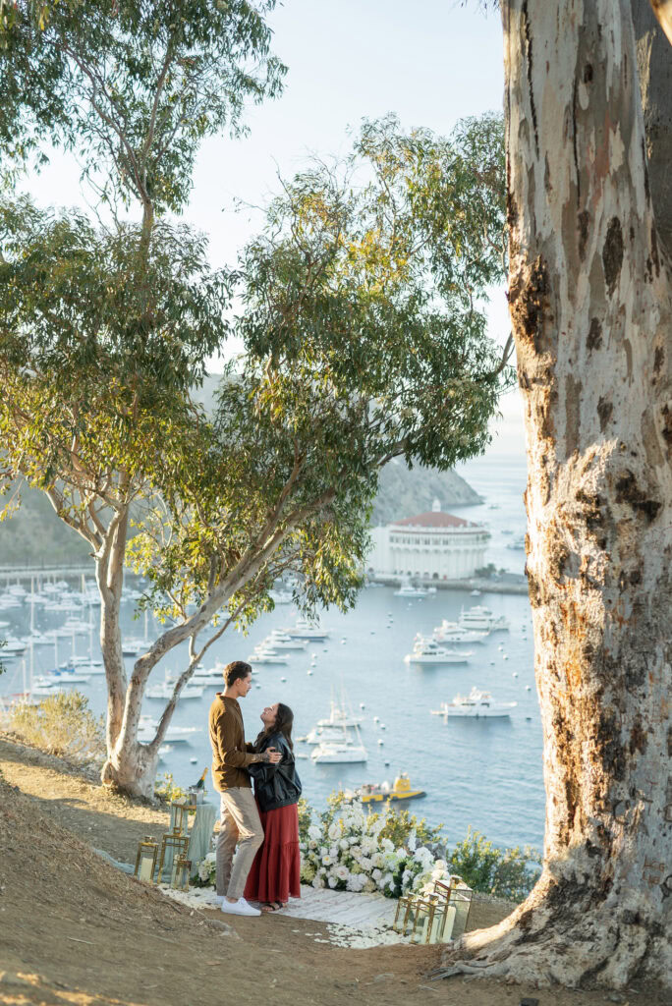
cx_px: 336
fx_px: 1398
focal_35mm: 50
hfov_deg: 27.0
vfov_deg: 39.6
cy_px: 503
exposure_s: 1/500
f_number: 2.2
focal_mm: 50
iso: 80
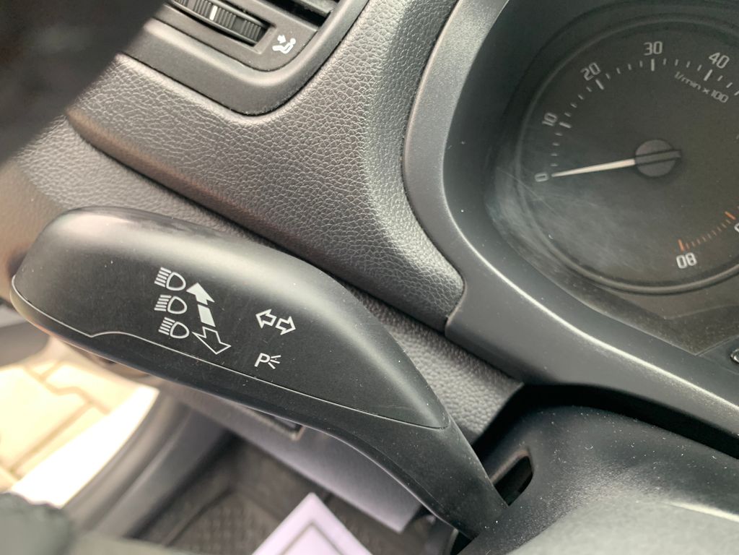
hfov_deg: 67.3
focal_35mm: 26
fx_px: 555
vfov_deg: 53.1
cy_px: 278
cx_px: 370
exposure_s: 1/60
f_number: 1.8
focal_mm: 4.25
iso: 160
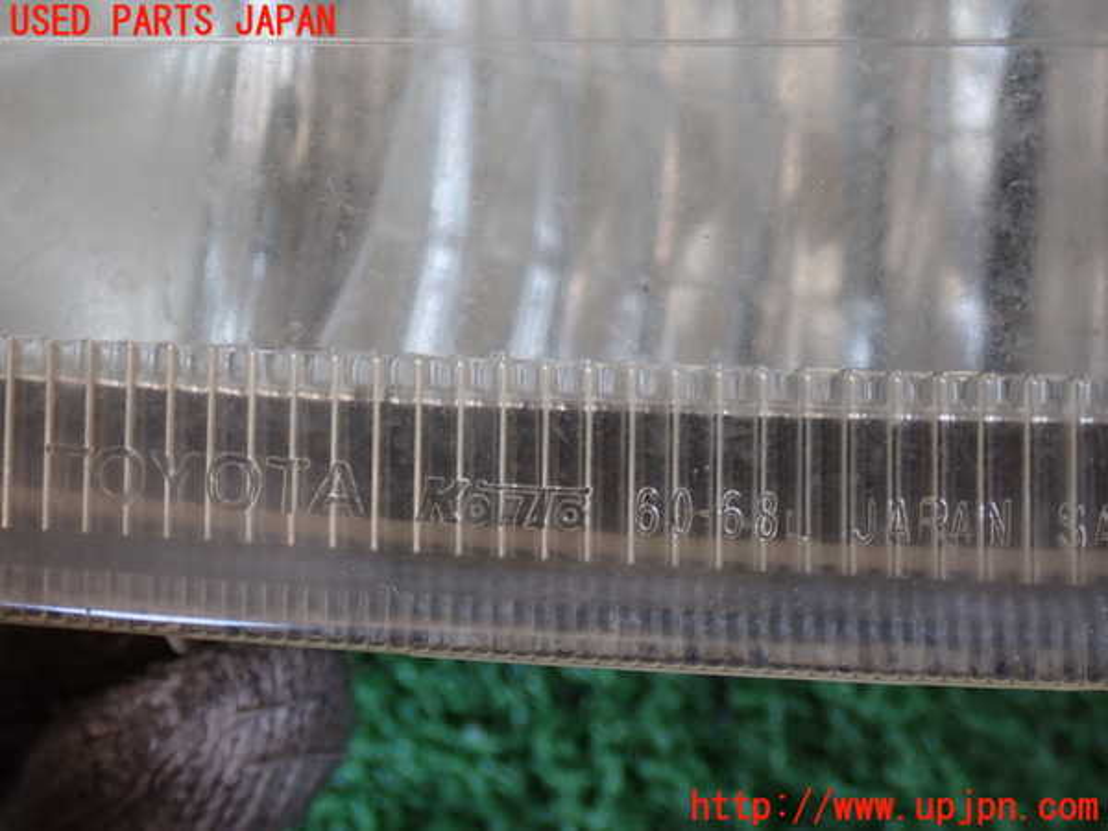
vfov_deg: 29.1
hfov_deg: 38.2
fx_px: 1600
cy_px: 416
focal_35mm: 50
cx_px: 554
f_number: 3.2
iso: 200
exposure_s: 1/80
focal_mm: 9.01
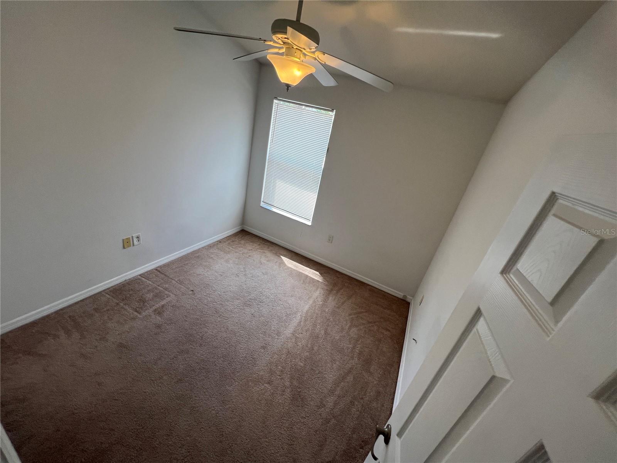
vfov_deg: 89.9
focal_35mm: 13
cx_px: 308
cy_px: 232
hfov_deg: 106.2
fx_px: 232
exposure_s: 1/120
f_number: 1.8
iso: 64
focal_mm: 1.57
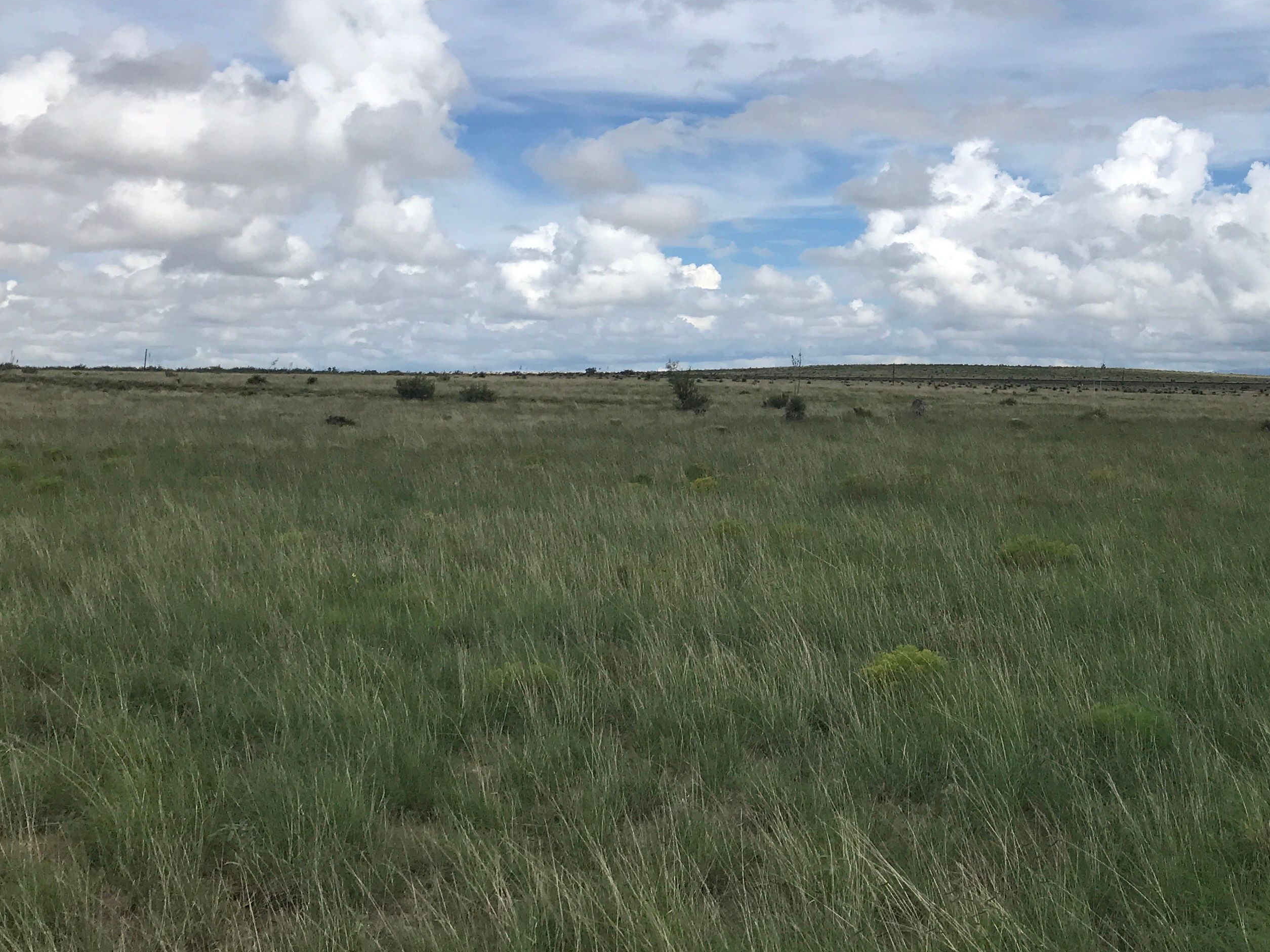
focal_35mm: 45
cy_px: 220
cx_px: 956
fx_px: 1651
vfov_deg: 31.5
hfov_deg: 40.8
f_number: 1.8
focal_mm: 3.99
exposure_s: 1/5051
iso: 25
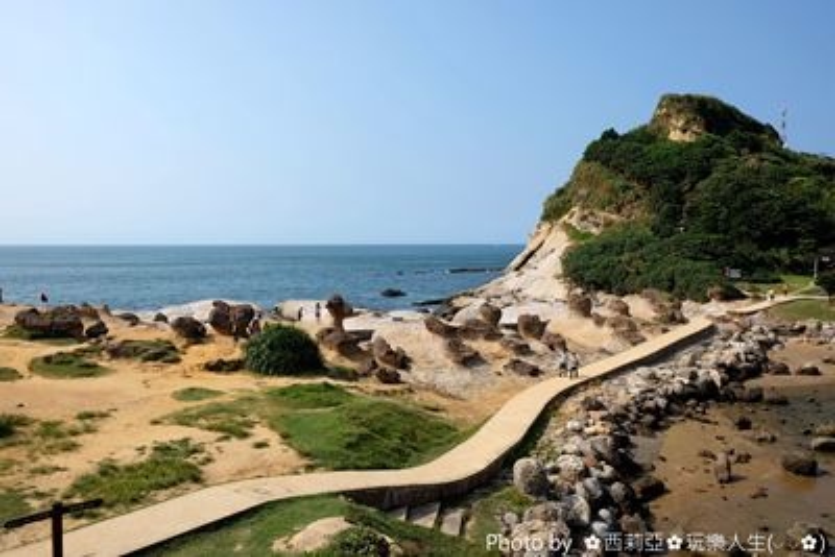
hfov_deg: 67.4
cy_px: 278
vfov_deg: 48.0
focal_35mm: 27
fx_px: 626
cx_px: 418
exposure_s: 1/350
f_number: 8
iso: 200
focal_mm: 18
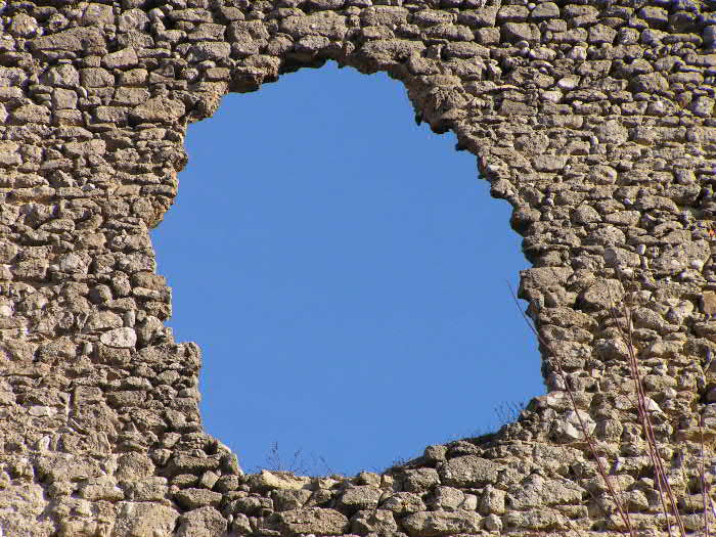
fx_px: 5564
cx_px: 358
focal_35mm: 269
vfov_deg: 5.5
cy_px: 268
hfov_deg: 7.4
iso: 100
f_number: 6.3
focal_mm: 44.7
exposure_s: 1/320
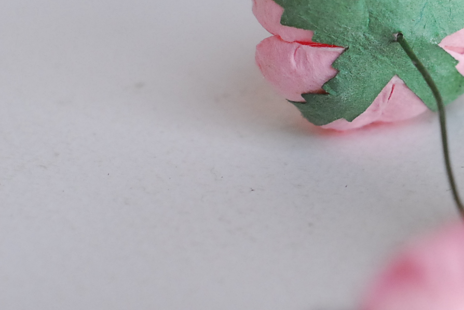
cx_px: 498
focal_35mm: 130
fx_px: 1677
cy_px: 69
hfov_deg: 15.4
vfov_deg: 10.5
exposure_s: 1/125
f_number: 5.6
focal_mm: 40
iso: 800
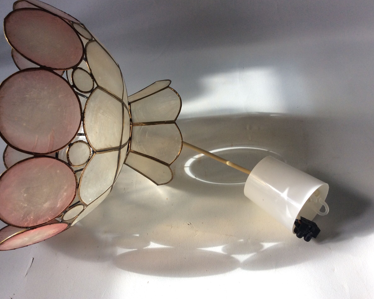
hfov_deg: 52.8
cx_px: 174
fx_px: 376
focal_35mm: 34
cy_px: 148
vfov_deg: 43.4
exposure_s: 1/155
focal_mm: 3.3
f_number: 2.4
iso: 32
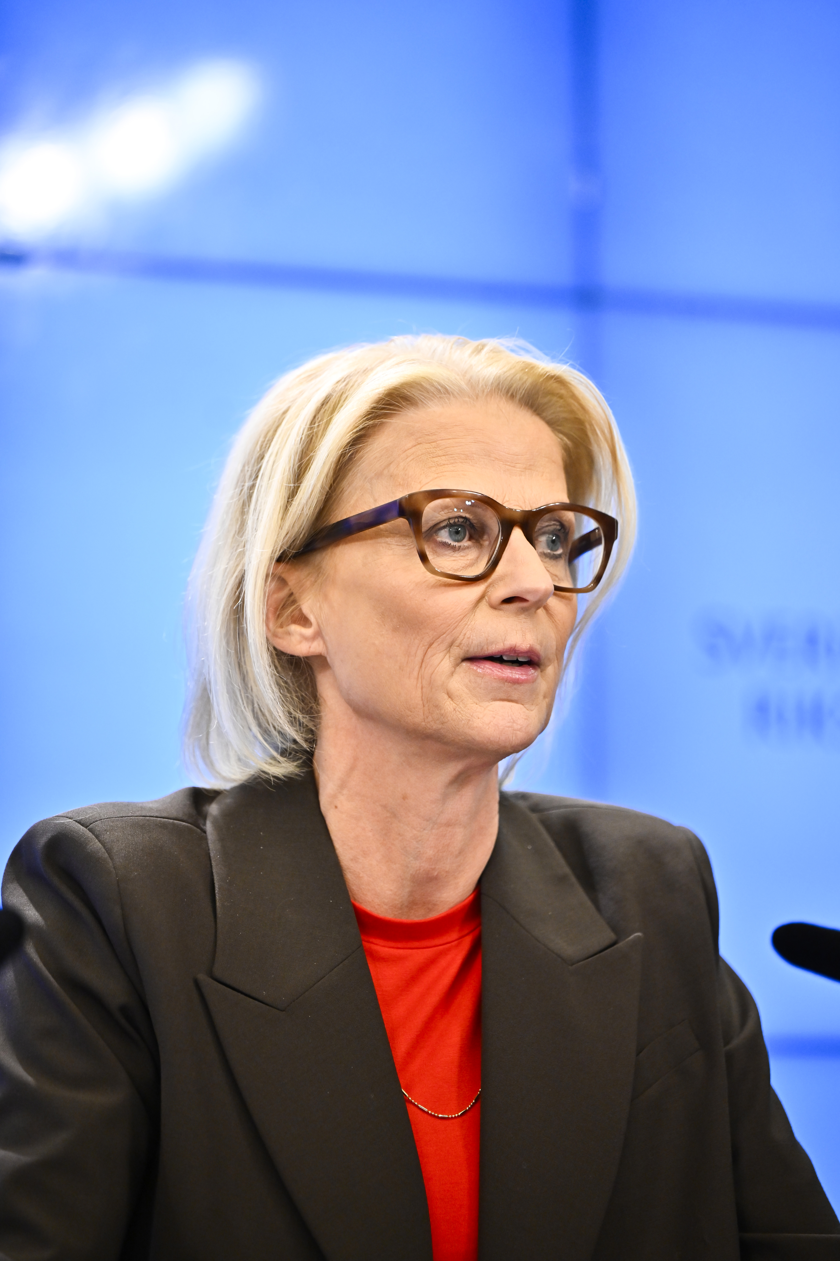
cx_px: 420
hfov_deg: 8.1
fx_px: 5950
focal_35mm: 170
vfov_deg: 12.1
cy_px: 630
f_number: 2.8
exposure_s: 1/640
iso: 2000
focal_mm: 170
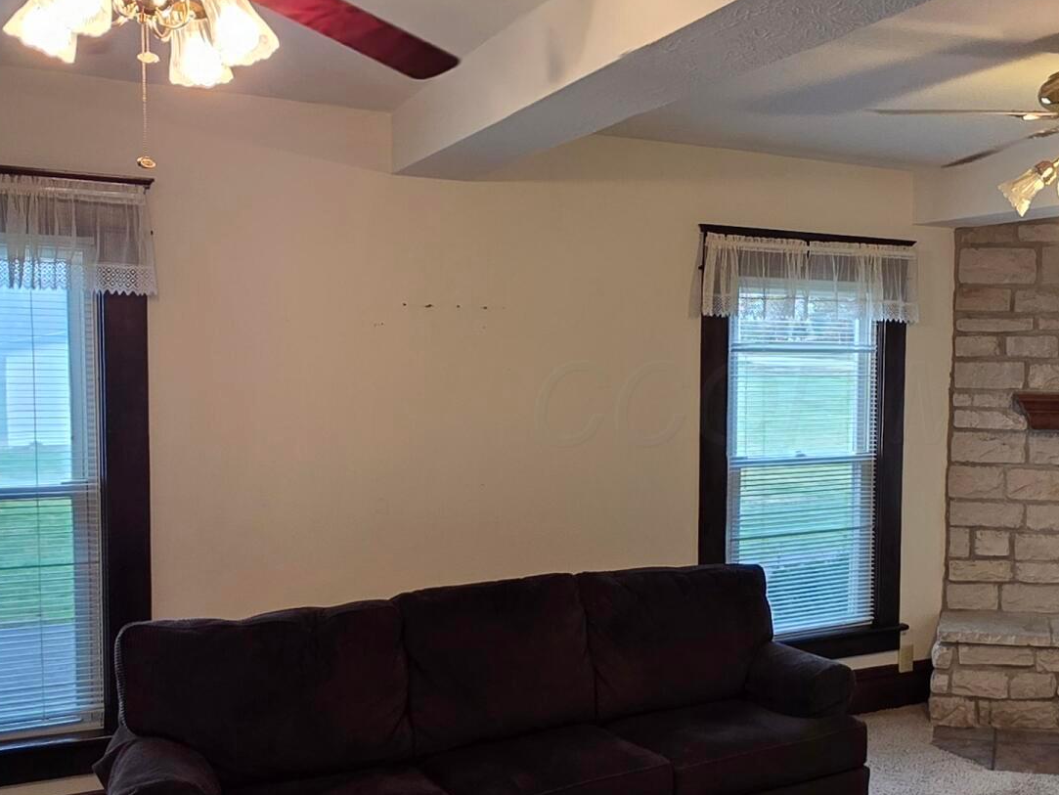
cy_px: 403
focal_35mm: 36
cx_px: 827
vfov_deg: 39.7
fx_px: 1102
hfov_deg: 48.8
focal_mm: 2.2
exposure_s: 1/120
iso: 125
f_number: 1.9
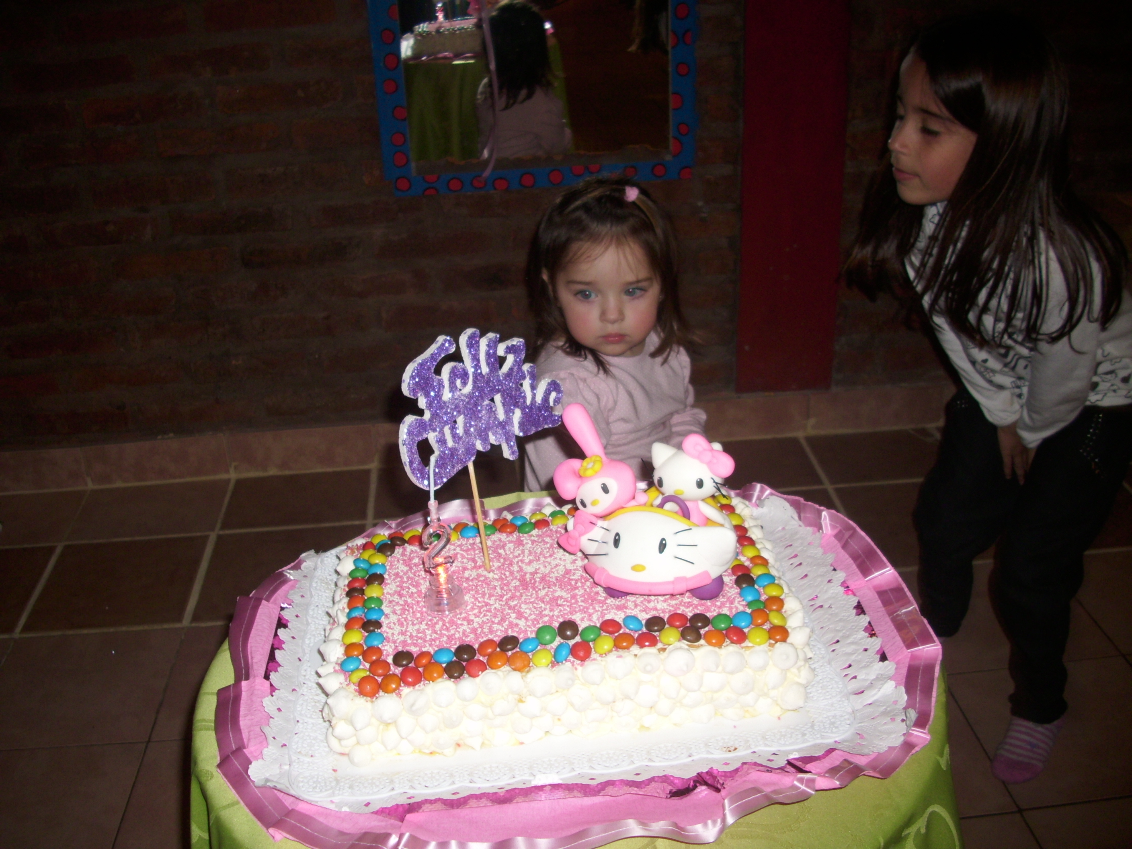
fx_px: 1014
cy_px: 424
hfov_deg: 58.4
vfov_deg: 45.4
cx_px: 566
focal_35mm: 31
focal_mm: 6.2
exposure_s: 1/30
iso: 50
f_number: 2.8
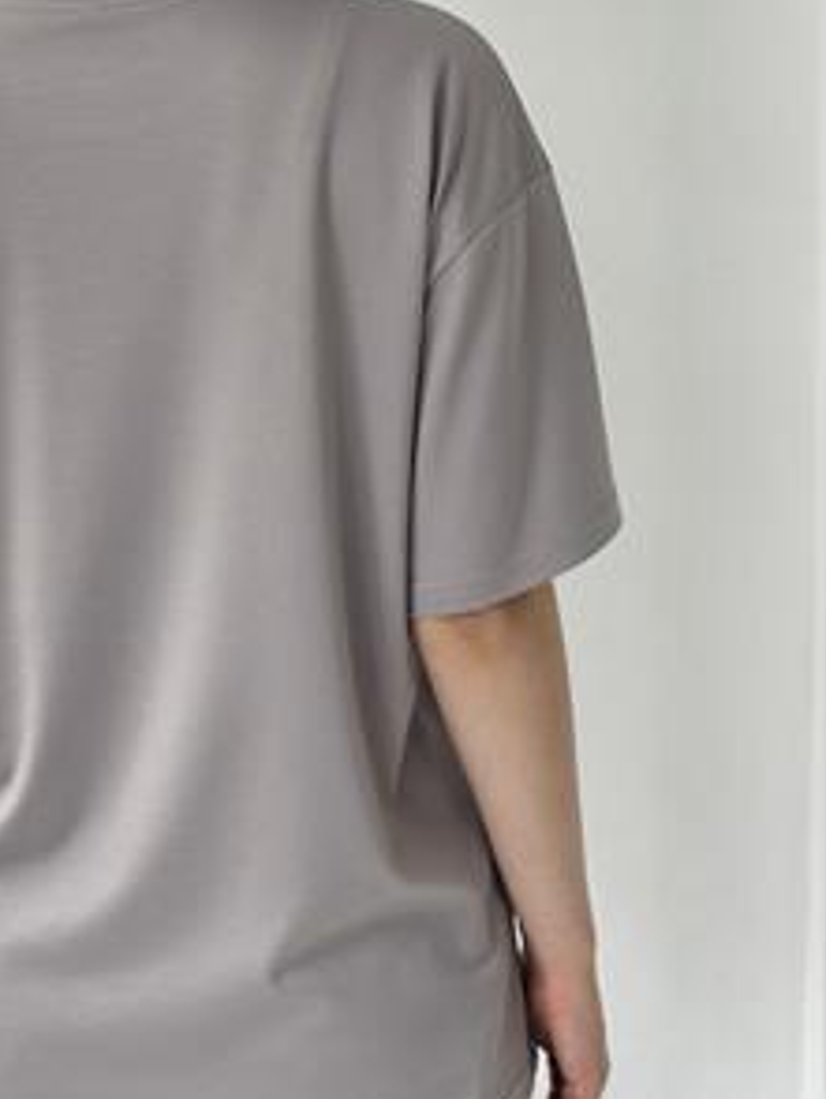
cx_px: 258
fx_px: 2764
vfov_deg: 22.3
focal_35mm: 87
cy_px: 323
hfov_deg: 16.9
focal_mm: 6.86
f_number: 1.78
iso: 80
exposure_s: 1/469
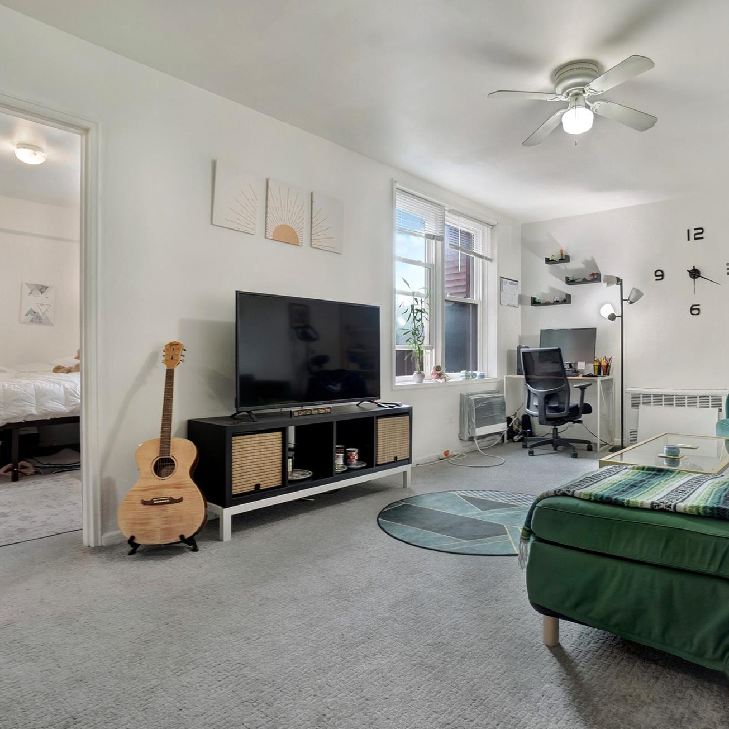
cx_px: 427
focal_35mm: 20
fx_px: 477
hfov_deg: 74.2
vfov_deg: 74.8
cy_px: 366
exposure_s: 1/6
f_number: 9
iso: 800
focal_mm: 10
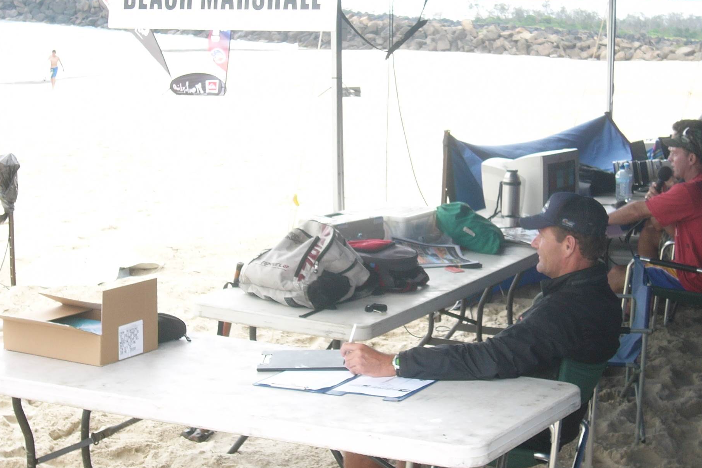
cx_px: 380
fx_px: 1209
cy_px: 200
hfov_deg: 32.4
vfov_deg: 21.9
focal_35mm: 62
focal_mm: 8.8
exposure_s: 1/40
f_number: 3.4
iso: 50
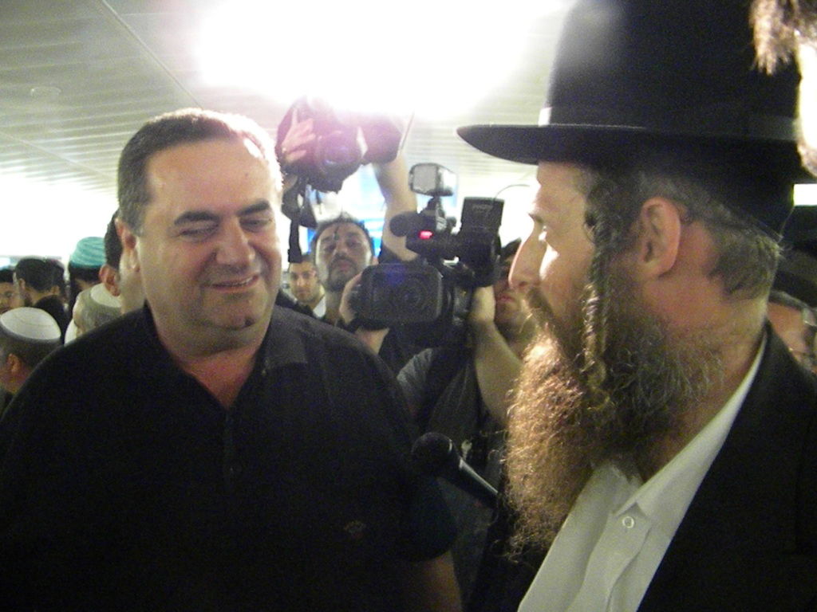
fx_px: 661
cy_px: 306
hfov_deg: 63.4
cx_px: 408
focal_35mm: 28
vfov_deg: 49.7
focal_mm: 5
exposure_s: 1/63.4
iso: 2216
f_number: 3.5
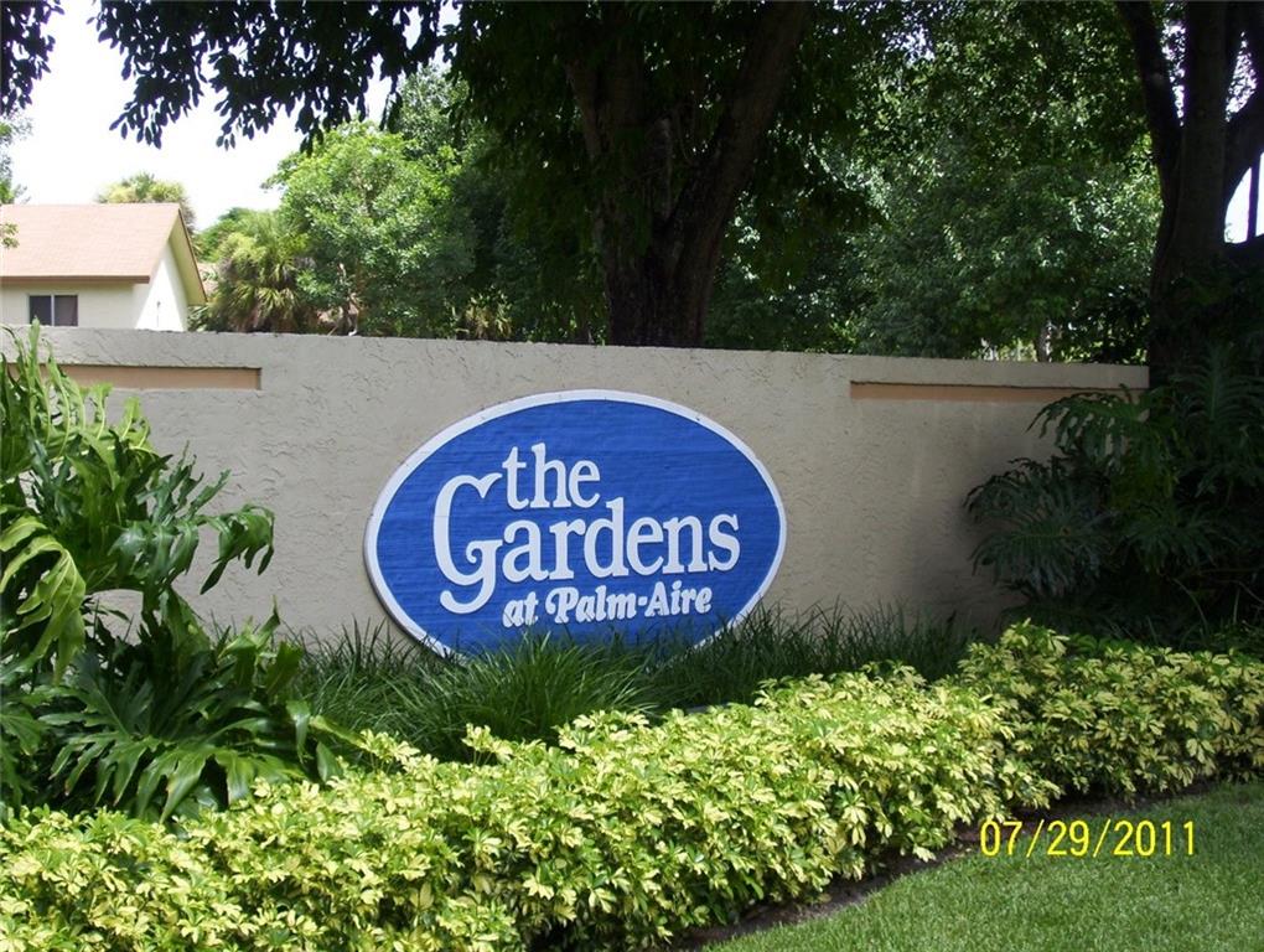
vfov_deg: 21.1
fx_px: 2560
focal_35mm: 70
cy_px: 476
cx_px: 632
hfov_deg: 27.7
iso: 80
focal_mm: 11.6
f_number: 4
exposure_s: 1/320
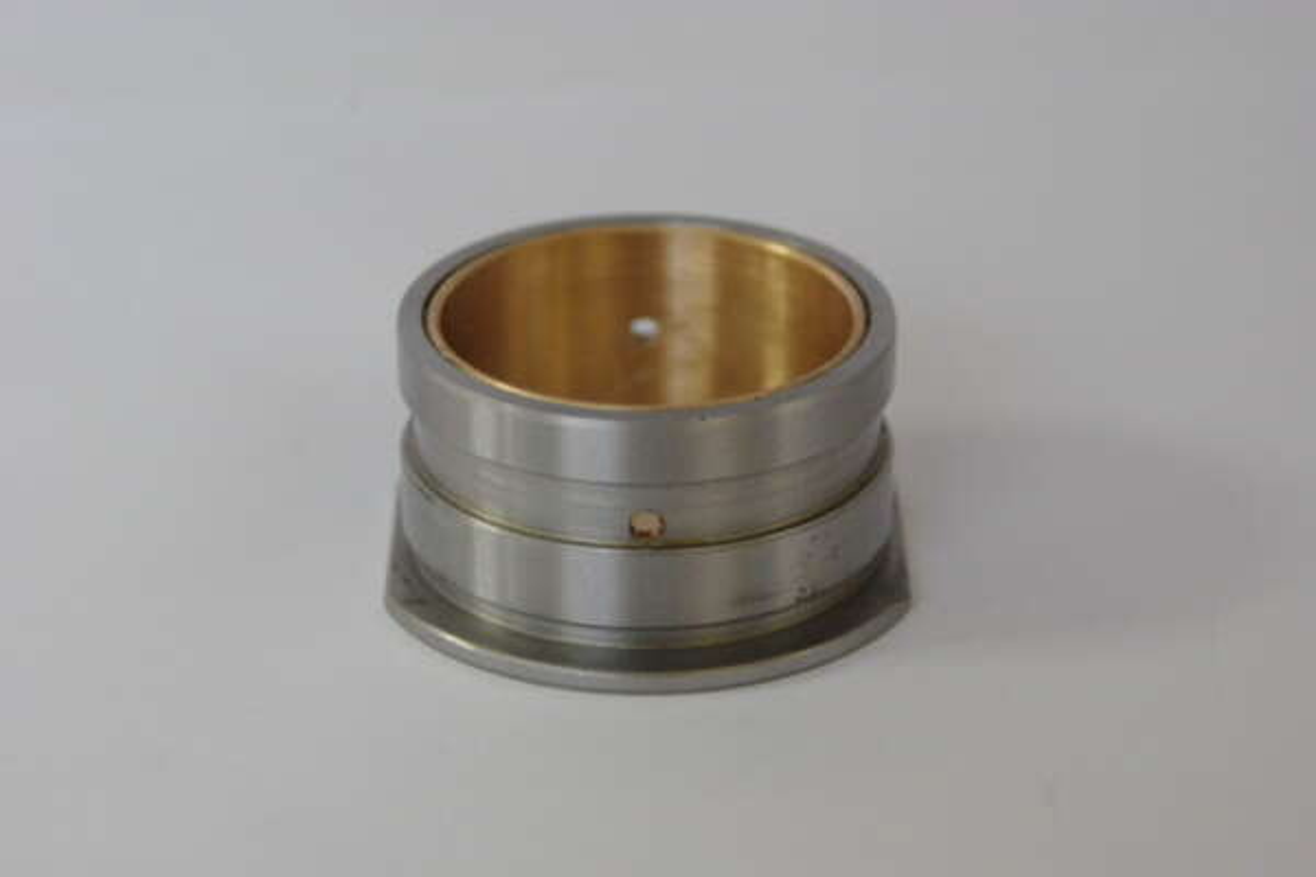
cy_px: 438
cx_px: 658
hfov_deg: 17.1
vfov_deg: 11.4
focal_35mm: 120
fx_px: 4386
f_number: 5.6
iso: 800
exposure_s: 1/15
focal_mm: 80
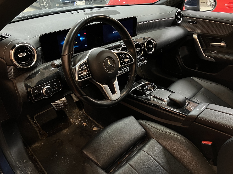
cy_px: 87
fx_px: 188
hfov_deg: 63.4
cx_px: 116
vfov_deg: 49.7
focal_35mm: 28
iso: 320
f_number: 1.8
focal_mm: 3.99
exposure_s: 1/25
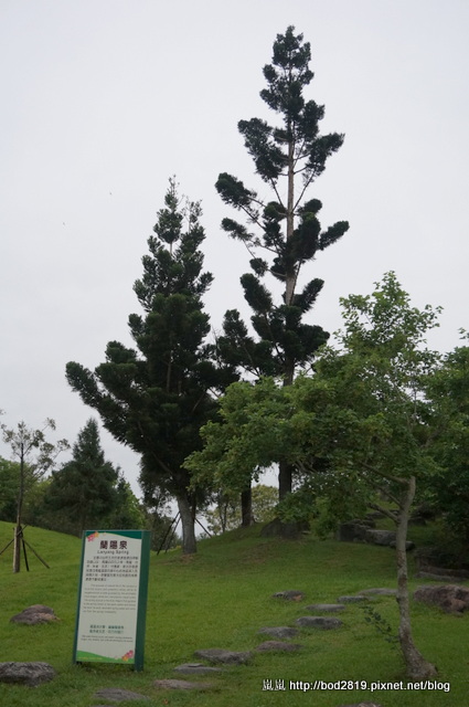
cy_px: 354
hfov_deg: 35.4
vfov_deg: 51.3
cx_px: 234
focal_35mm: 38
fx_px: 735
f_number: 4.5
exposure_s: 1/160
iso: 500
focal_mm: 25
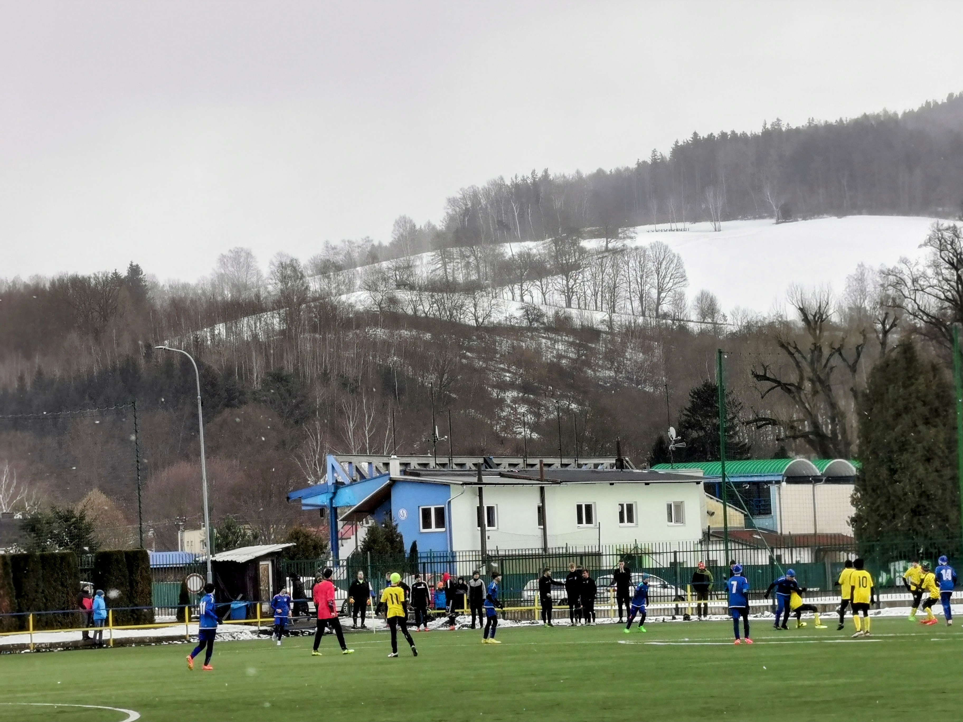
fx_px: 3005
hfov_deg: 18.2
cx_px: 482
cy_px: 361
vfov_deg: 13.7
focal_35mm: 108
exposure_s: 1/1111
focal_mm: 5.56
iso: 50
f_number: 1.6
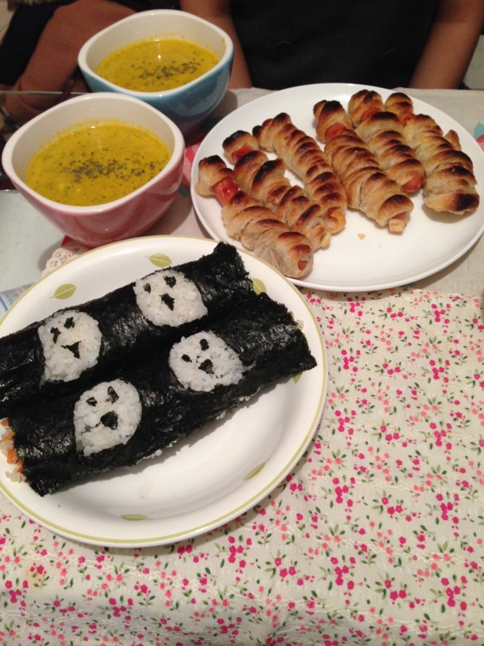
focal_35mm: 33
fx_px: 615
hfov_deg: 42.9
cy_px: 323
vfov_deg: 55.4
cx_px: 242
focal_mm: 4.12
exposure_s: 1/20
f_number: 2.4
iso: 250
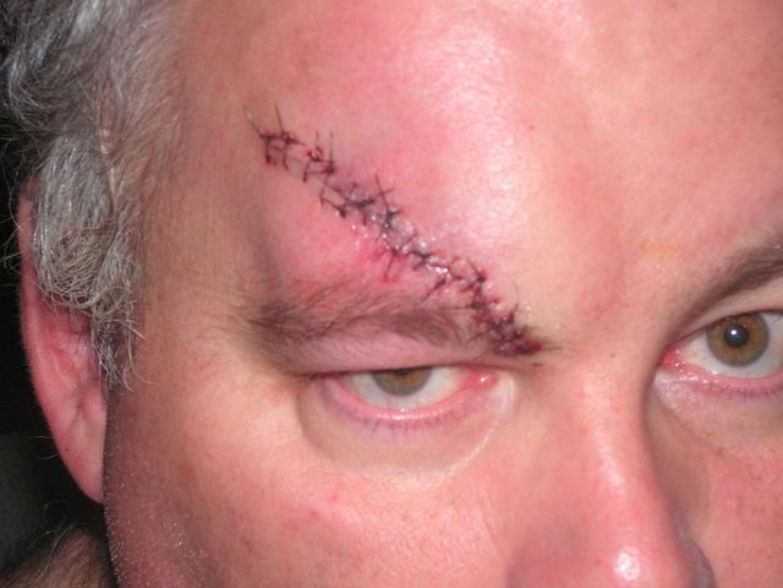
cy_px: 294
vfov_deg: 17.0
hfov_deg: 22.5
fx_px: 1968
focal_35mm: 87
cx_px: 392
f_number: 4.8
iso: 200
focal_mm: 14.5
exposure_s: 1/100
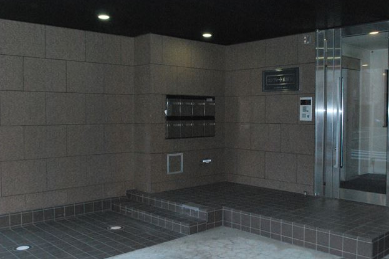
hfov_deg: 51.9
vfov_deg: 35.9
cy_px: 126
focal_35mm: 37
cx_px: 195
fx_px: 400
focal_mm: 24
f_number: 7.1
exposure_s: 1/60
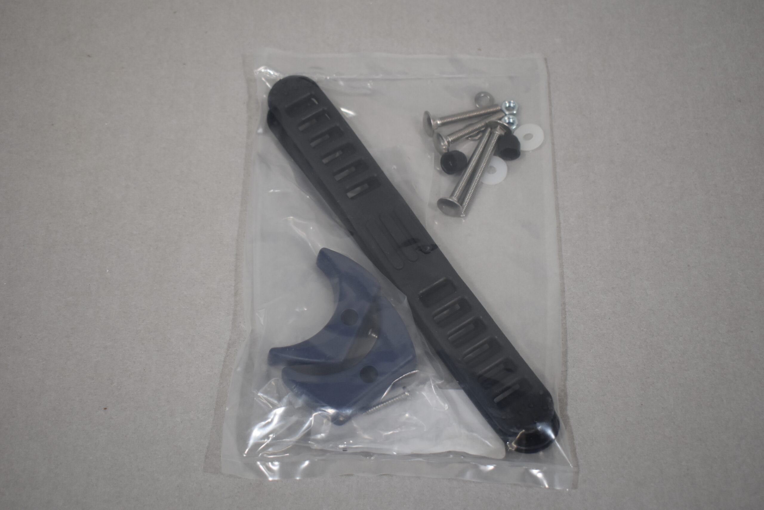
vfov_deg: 26.5
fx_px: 1082
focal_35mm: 51
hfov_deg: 38.9
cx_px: 382
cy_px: 255
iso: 640
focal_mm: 34
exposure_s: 1/250
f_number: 4.5
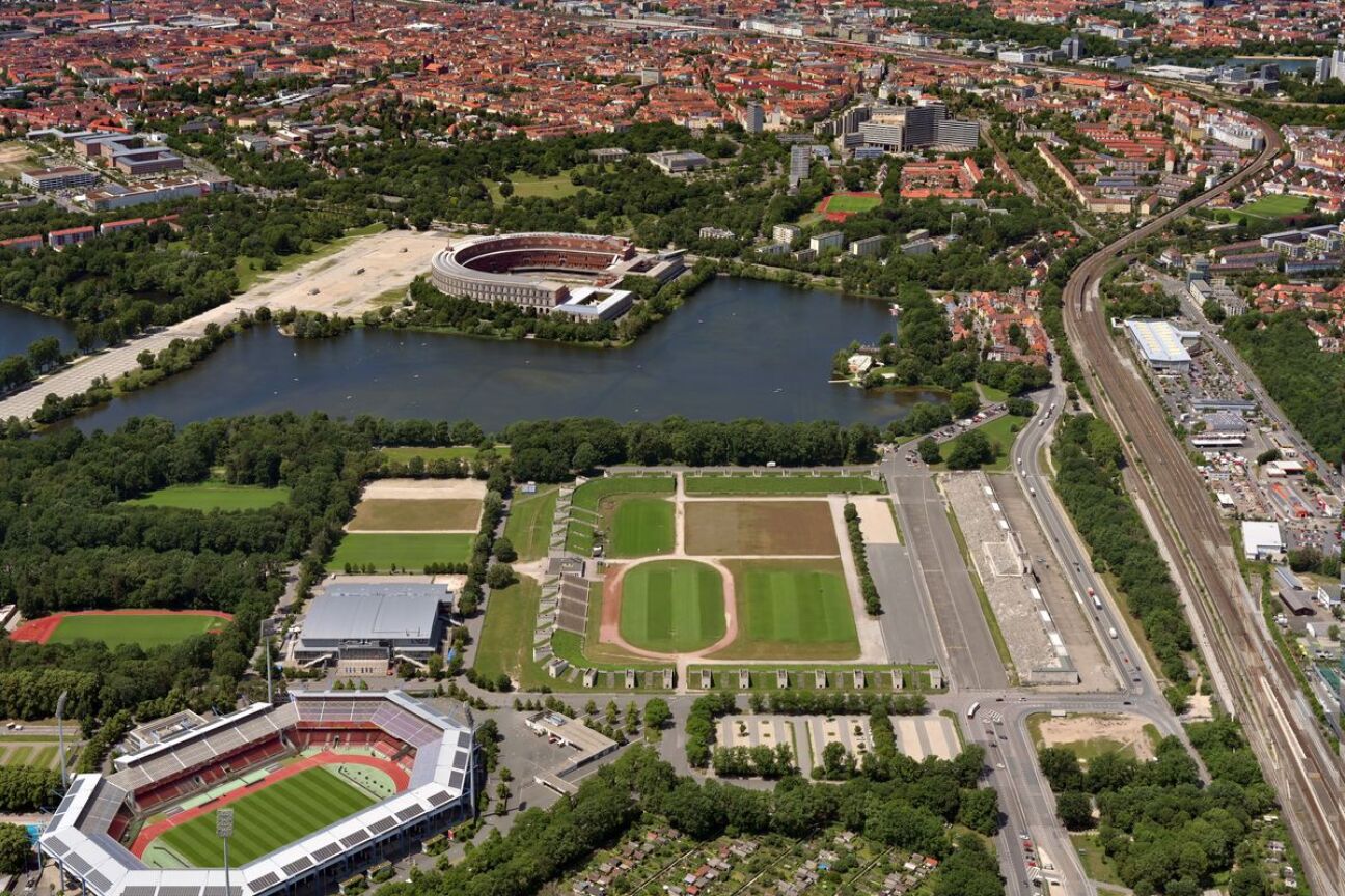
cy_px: 448
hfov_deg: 42.7
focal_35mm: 46
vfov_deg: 29.2
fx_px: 1718
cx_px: 672
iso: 220
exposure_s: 1/1600
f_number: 6.3
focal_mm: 46
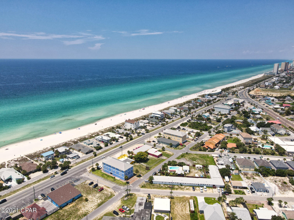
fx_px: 204
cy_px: 110
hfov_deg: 71.6
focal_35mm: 24
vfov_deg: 56.8
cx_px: 147
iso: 100
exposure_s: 1/1000
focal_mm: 4.5
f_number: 2.8
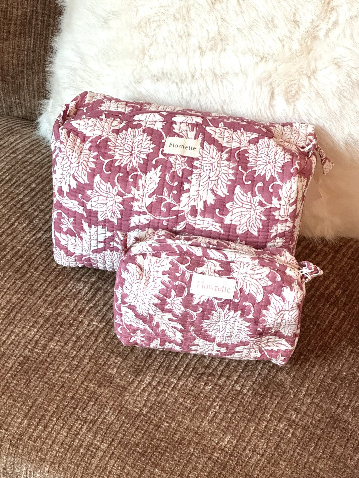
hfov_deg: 19.1
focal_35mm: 77
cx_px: 180
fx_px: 1065
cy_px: 239
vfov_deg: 25.3
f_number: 2.8
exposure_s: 1/50
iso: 640
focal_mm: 9
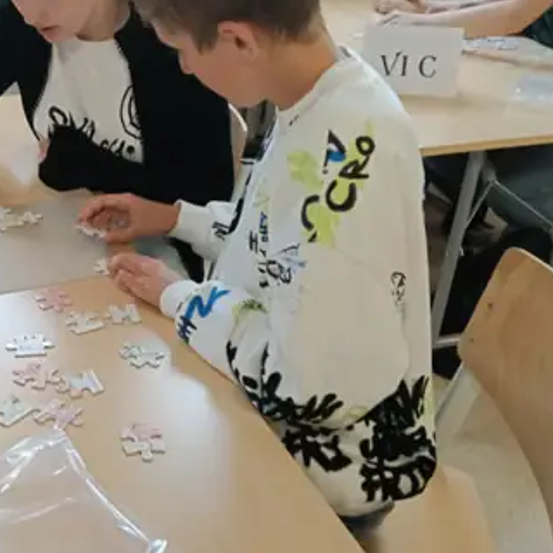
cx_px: 73
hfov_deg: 37.1
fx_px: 777
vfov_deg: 39.2
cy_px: 264
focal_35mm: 43
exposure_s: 1/100
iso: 500
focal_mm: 3.98
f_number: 1.8
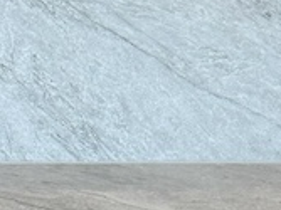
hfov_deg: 8.6
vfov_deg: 6.2
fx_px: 1866
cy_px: -265
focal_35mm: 230
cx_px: 232
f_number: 1.78
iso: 64
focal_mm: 6.86
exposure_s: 1/100
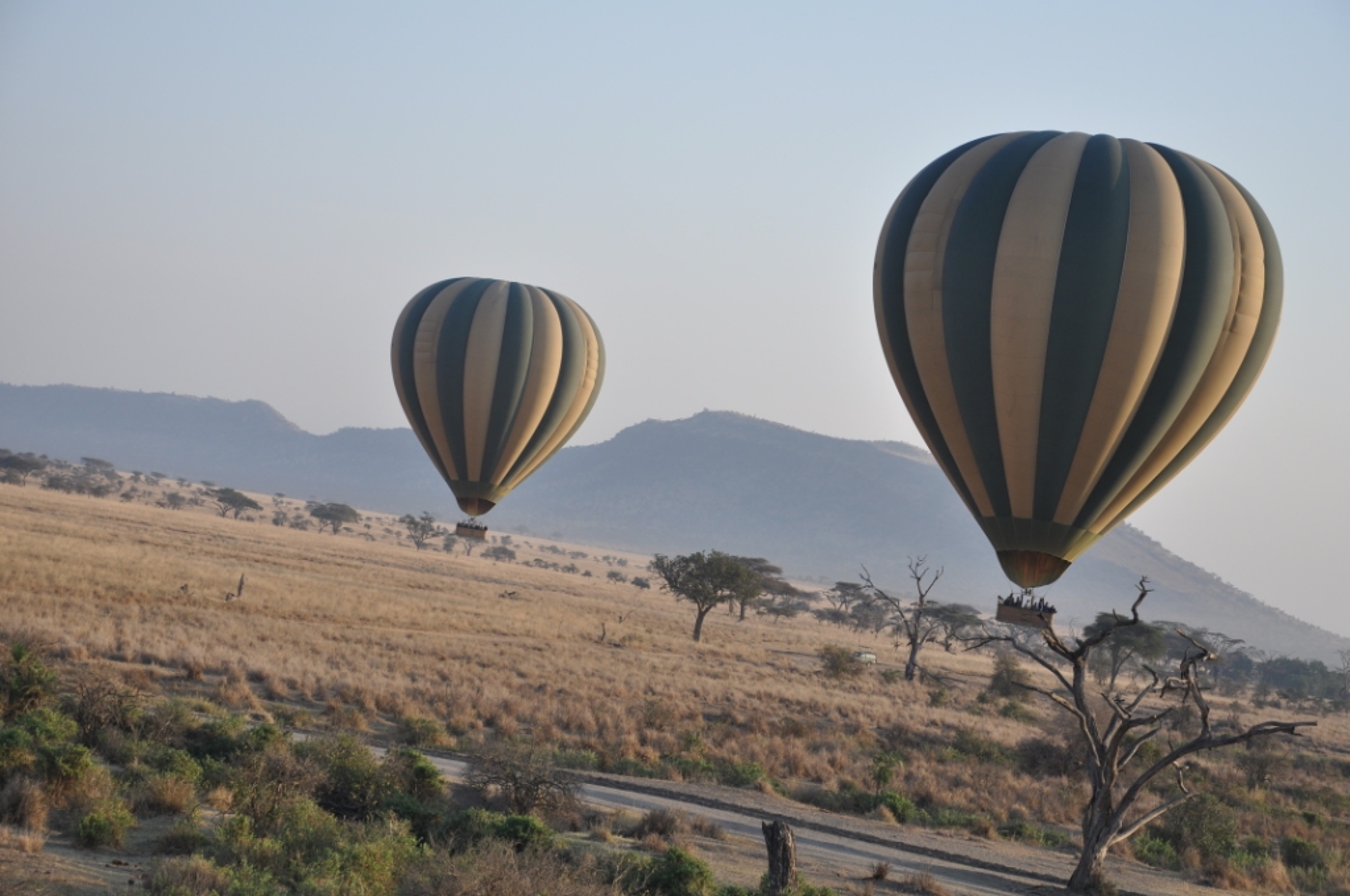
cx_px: 675
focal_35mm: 93
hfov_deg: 21.9
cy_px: 448
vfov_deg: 14.7
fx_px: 3483
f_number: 8
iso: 200
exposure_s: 1/250
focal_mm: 62
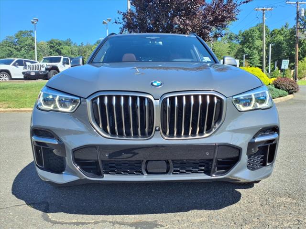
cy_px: 114
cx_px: 153
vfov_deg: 51.4
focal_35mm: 27
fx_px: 239
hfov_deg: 65.3
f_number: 1.9
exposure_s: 1/1111
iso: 40
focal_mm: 3.58
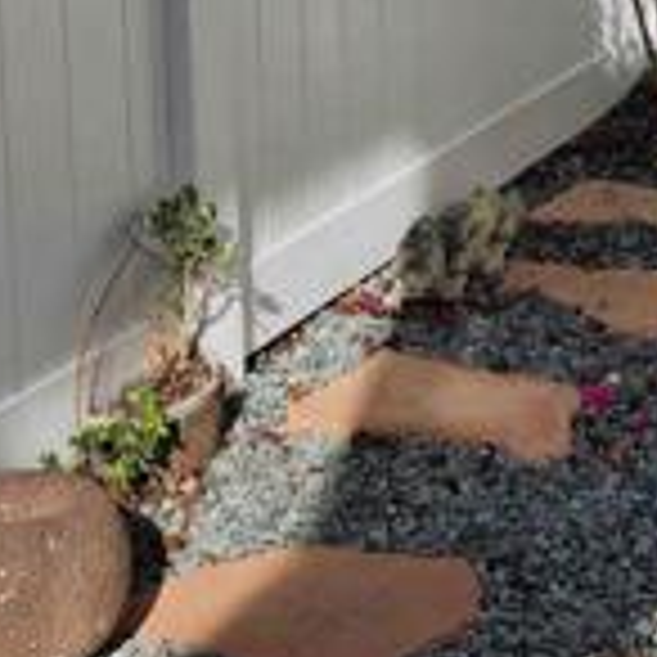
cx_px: 720
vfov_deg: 17.9
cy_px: -261
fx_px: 1911
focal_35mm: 89
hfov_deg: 18.8
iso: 12
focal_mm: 6.4
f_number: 1.8
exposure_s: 1/1493
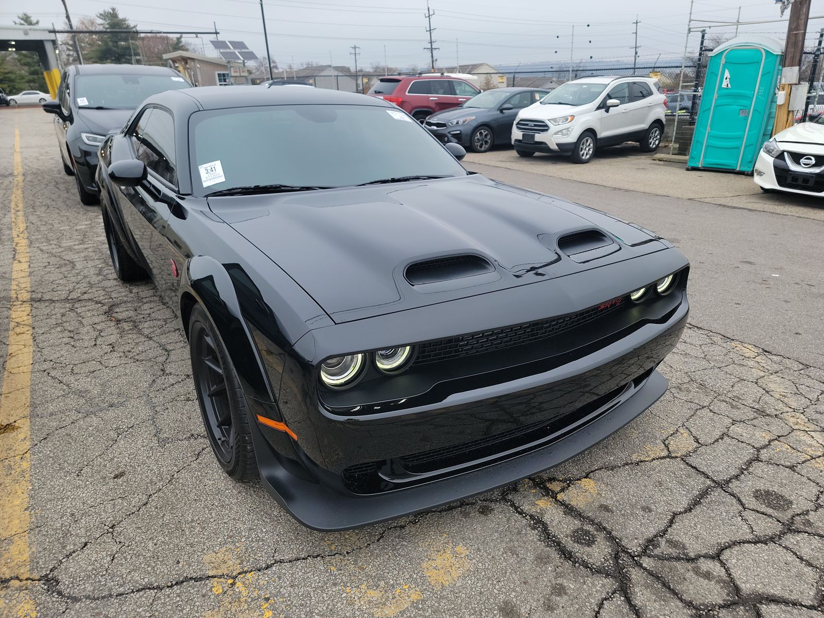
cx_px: 412
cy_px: 309
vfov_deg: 56.8
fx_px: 571
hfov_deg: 71.6
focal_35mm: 24
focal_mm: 6.7
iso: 58
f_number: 1.8
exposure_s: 1/119
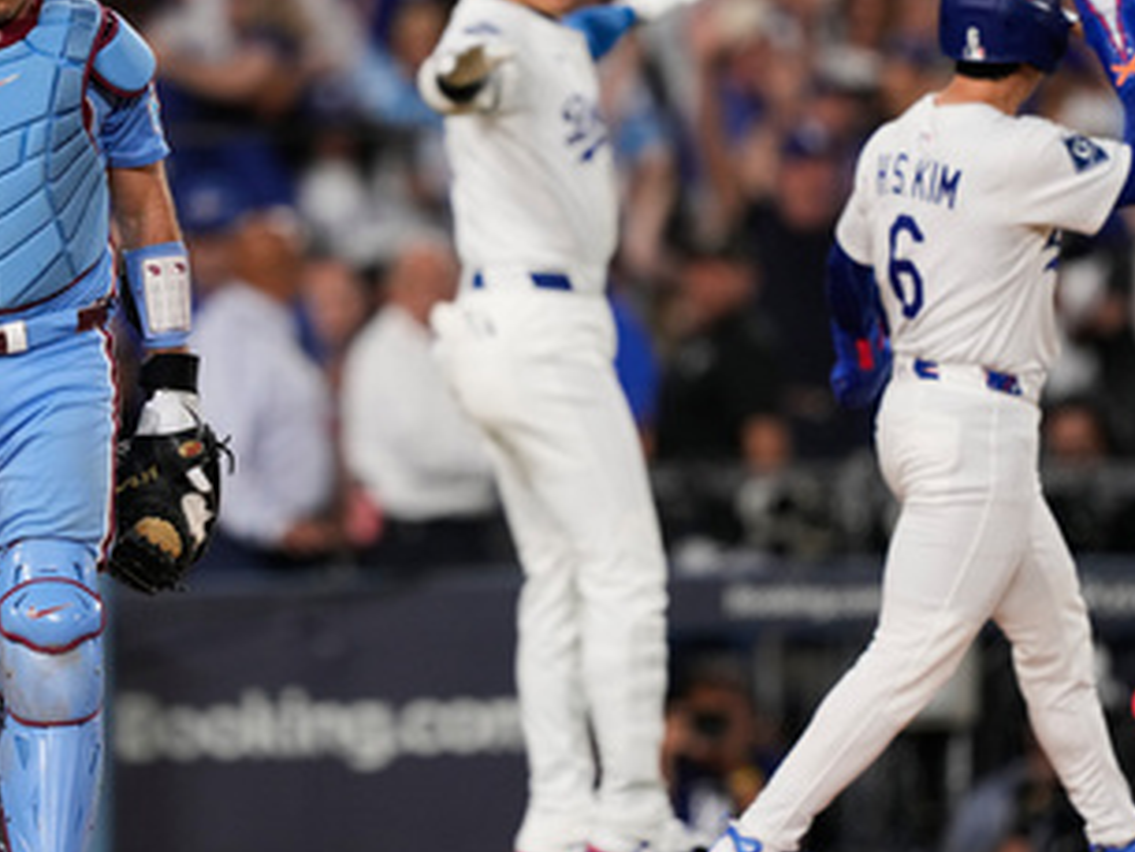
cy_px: 363
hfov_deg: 3.1
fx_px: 21157
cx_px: 473
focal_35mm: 645
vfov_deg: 2.3
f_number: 2.8
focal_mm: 400
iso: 2000
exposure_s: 1/2500
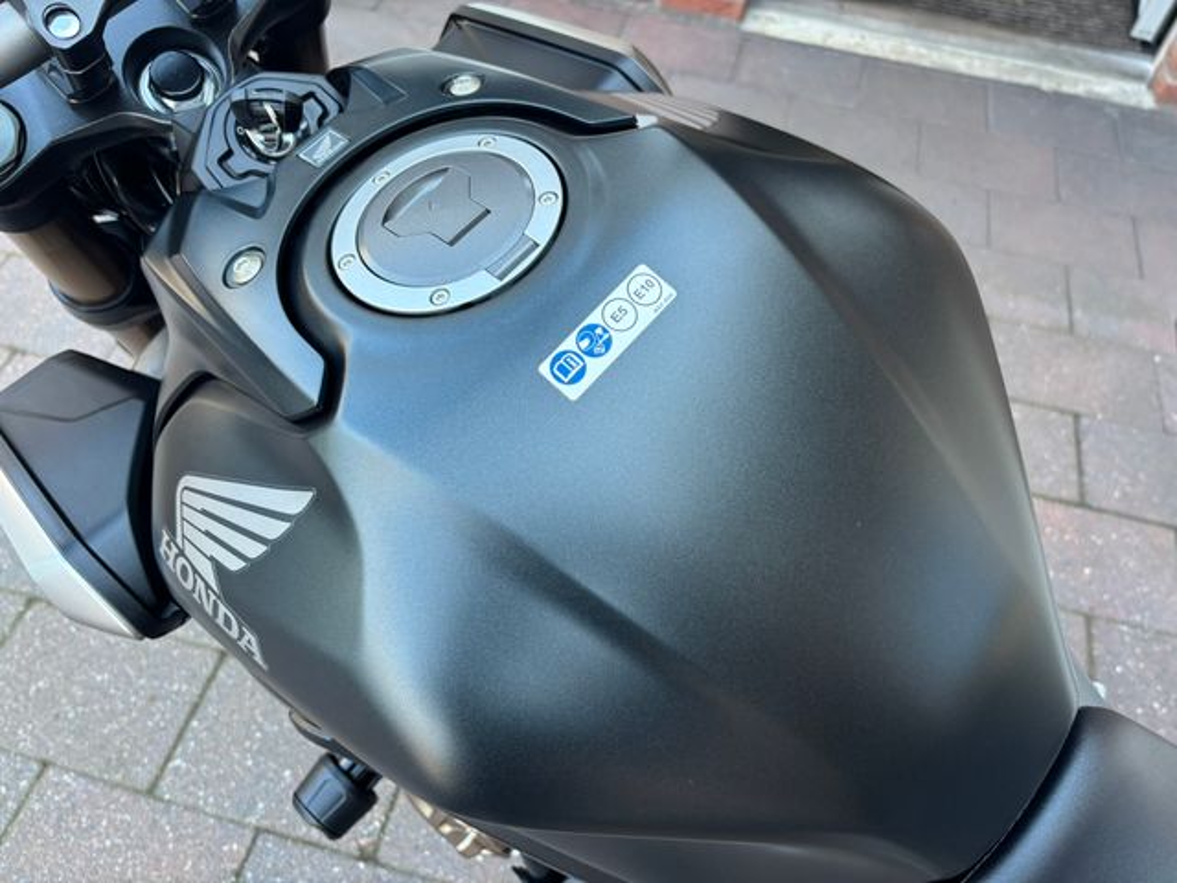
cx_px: 588
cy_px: 442
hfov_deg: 67.3
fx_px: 884
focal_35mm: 26
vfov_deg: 53.1
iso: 100
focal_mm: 5.96
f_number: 1.6
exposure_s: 1/121
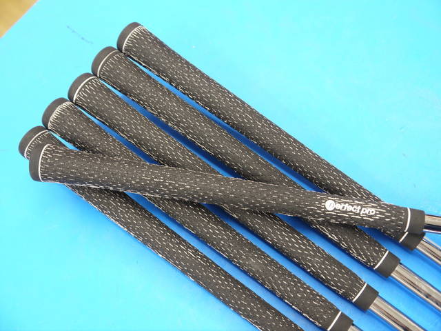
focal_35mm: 50
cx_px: 220
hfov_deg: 38.2
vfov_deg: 29.1
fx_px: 637
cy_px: 166
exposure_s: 1/60
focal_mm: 25
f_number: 4.6
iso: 500
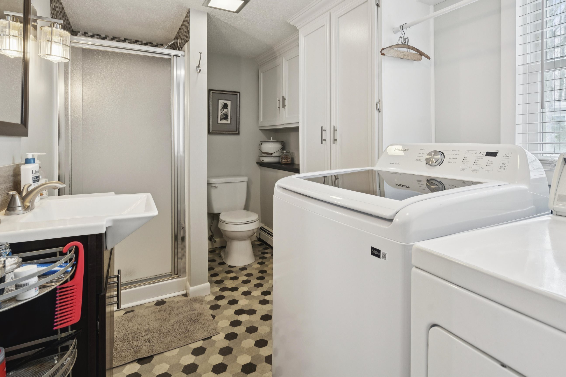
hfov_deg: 86.8
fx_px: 299
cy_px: 153
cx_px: 301
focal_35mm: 19
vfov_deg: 64.1
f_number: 8
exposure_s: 1/5
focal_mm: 16
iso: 640
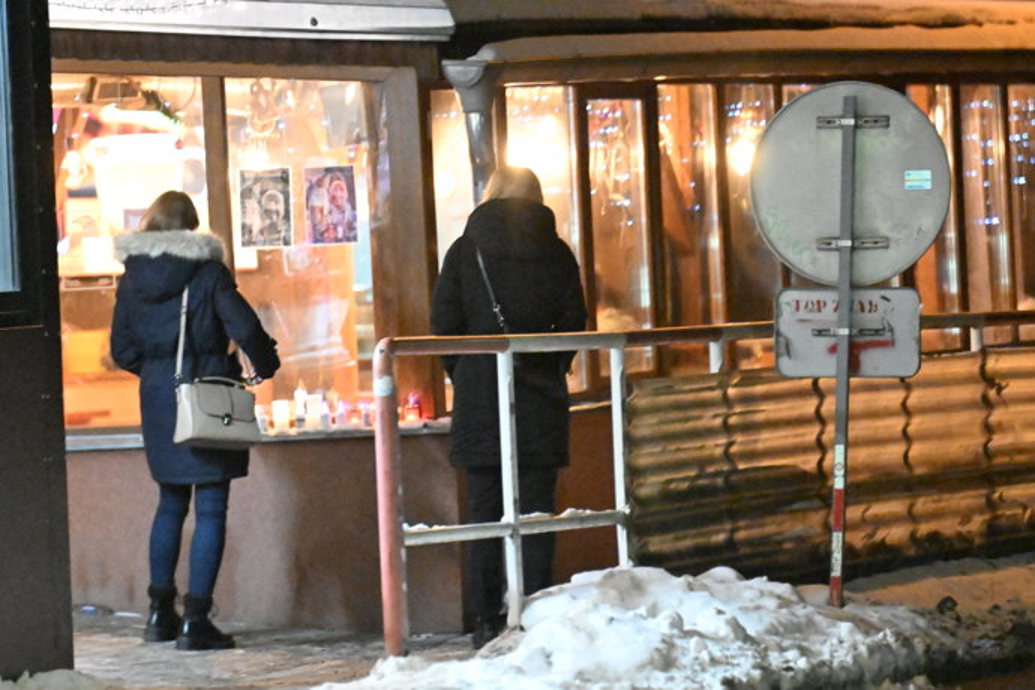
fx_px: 8624
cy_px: 345
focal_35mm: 300
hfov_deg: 6.9
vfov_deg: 4.6
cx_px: 518
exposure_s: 1/200
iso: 32000
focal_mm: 200
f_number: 3.2
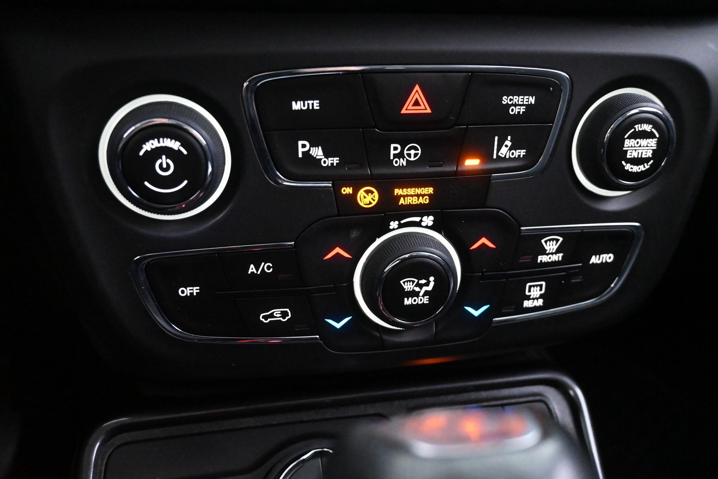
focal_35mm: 30
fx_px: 598
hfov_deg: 61.9
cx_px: 359
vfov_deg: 43.6
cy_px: 240
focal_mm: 20
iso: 11400
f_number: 3.8
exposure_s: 1/30
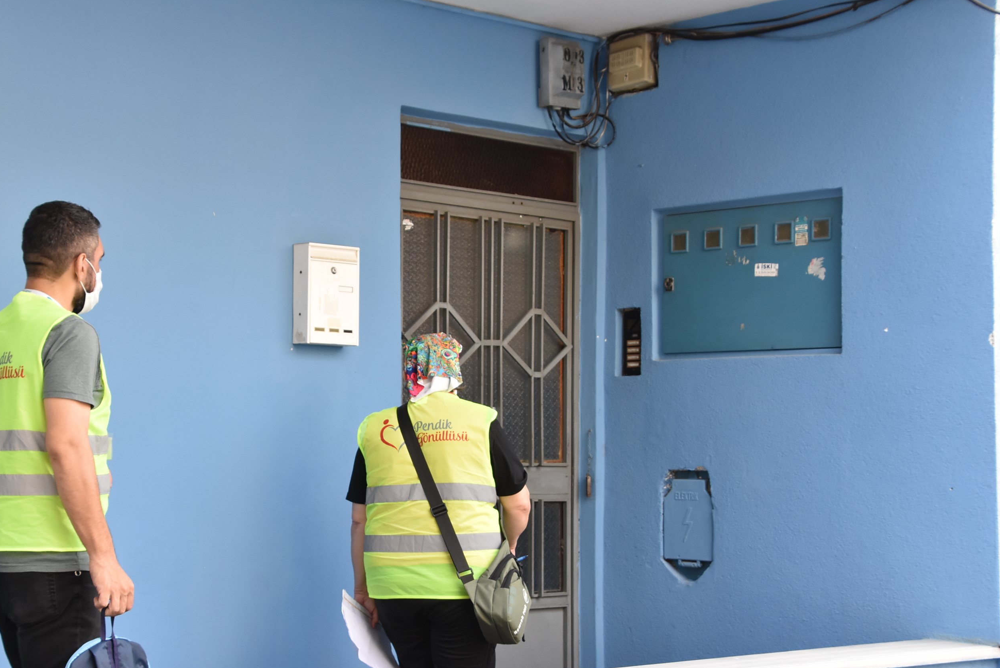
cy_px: 377
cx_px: 407
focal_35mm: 68
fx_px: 1890
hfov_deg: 29.6
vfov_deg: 20.0
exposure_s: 1/200
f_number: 7.1
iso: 800
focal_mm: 38
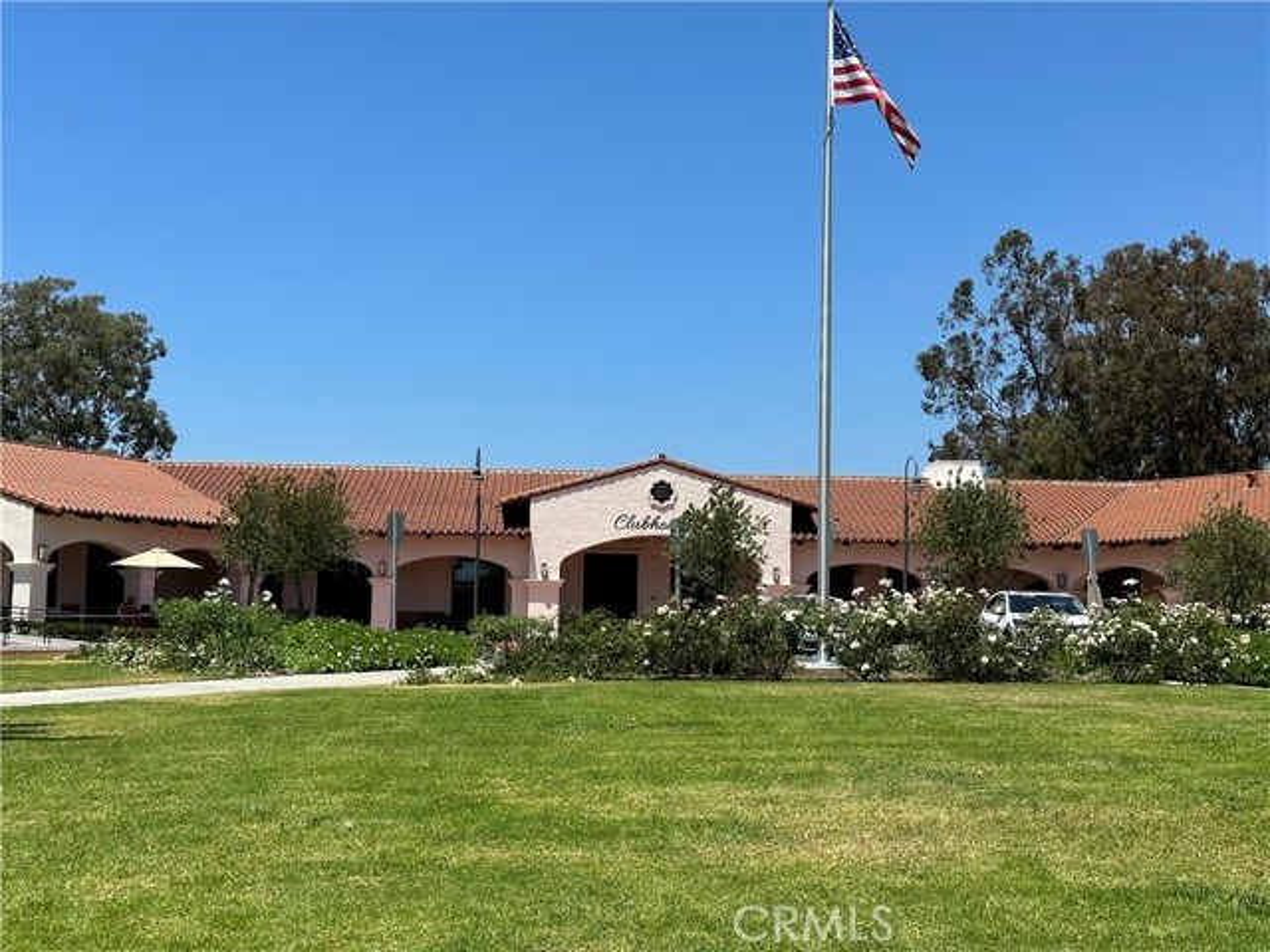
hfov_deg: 39.7
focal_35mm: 48
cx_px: 635
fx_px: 1761
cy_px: 476
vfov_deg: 30.3
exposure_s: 1/4785
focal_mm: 6.86
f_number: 1.78
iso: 64
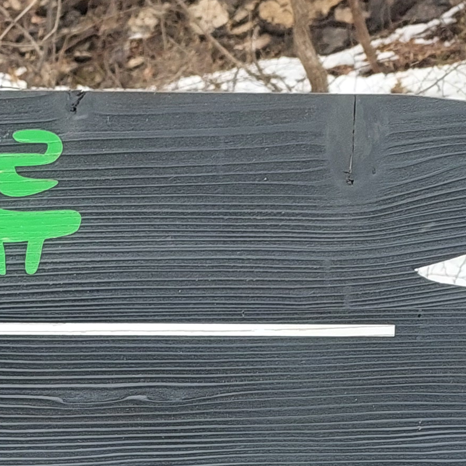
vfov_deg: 14.3
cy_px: 632
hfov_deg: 12.6
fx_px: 1767
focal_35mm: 116
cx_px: -544
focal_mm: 5.23
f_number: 1.8
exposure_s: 1/423
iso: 40
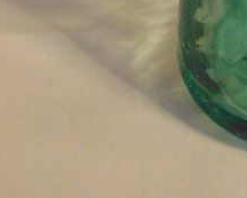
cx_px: 263
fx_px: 739
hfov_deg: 18.4
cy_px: -160
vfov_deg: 13.6
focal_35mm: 101
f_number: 3.2
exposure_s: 1/125
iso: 500
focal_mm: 6.3
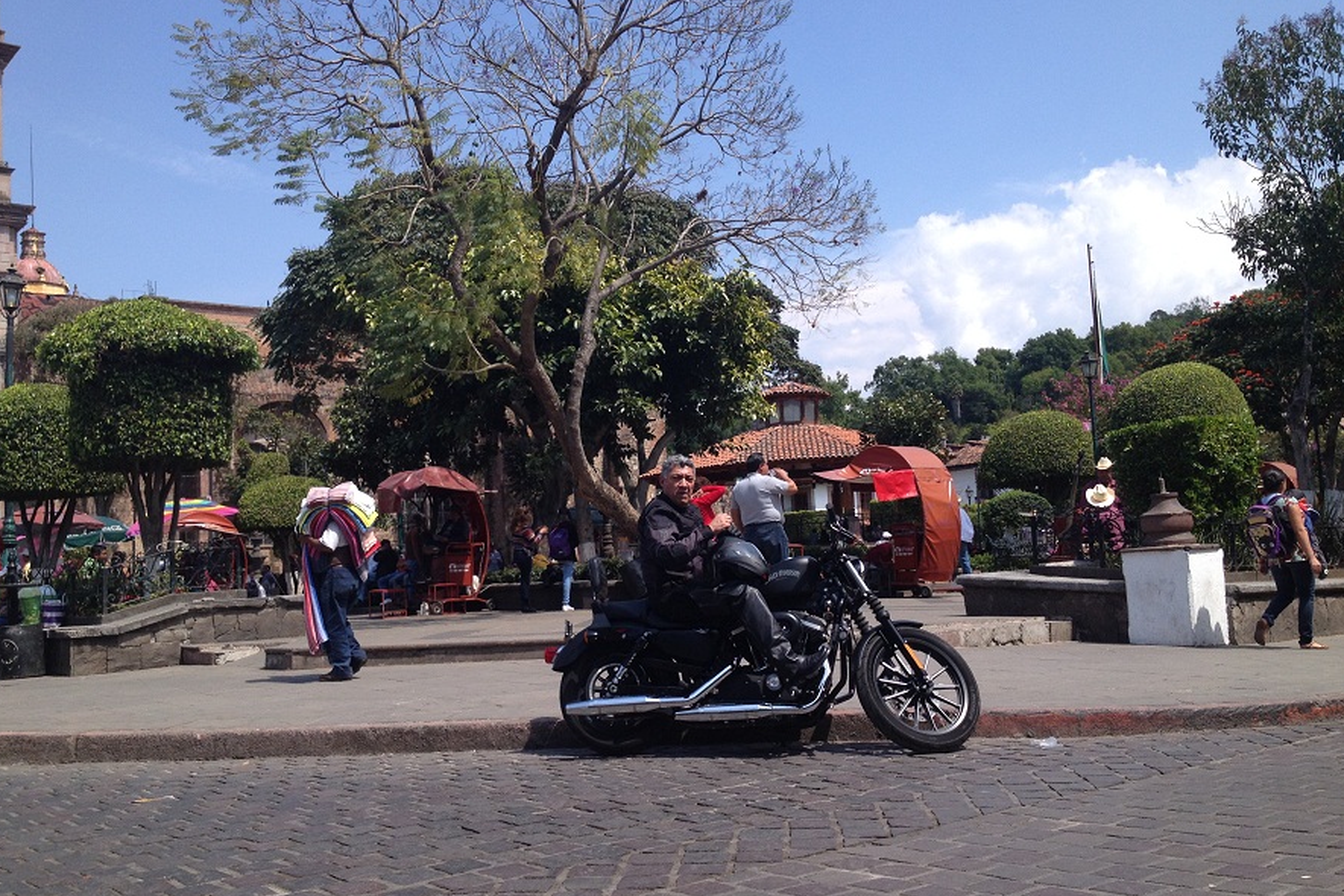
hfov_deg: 51.9
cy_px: 464
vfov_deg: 35.9
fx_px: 1381
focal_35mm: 37
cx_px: 664
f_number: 2.4
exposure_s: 1/1151
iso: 50
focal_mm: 4.28
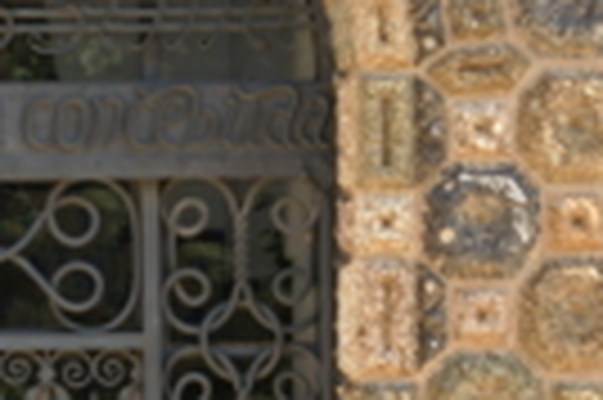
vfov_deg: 4.4
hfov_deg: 6.6
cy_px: 389
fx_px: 5236
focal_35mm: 313
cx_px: -27
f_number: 5.6
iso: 100
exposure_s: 1/125
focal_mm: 35
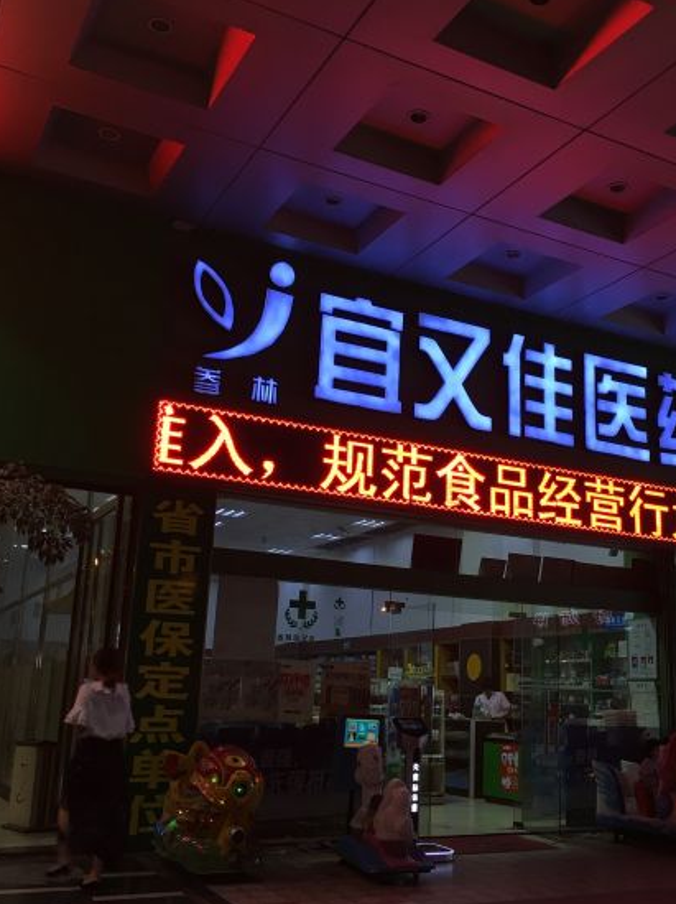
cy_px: 463
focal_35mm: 37
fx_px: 965
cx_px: 424
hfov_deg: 38.4
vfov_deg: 50.2
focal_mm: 4.15
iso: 32
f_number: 2.2
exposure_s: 1/17
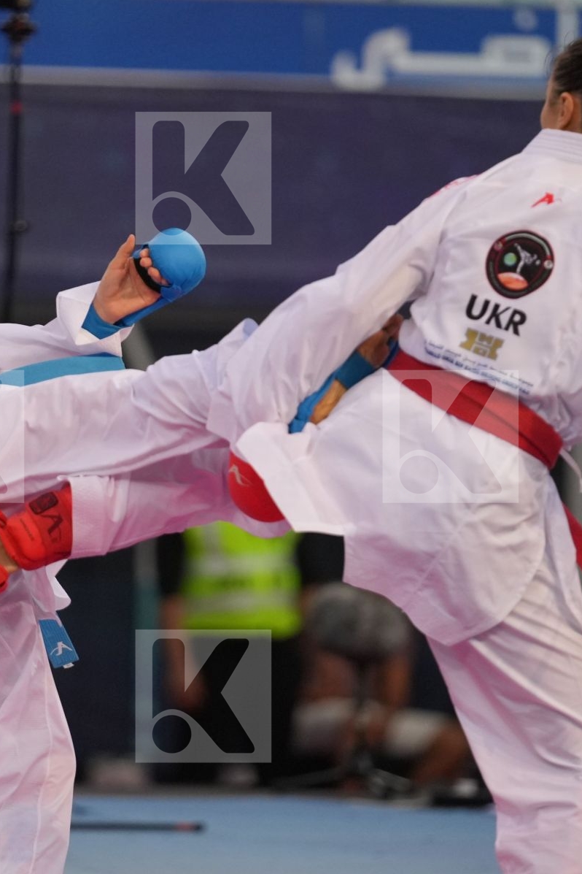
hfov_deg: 3.0
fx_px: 10936
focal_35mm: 451
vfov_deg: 4.6
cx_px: 203
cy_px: 437
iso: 1600
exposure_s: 1/1000
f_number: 2.8
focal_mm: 200
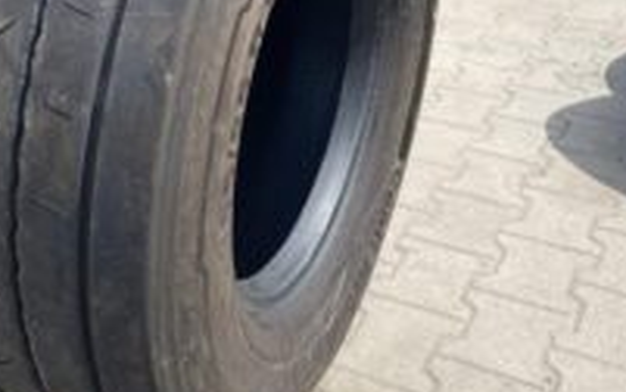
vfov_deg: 21.8
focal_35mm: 59
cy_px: 92
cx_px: 171
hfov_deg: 33.9
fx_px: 1007
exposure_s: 1/1595
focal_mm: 4.2
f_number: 1.6
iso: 32
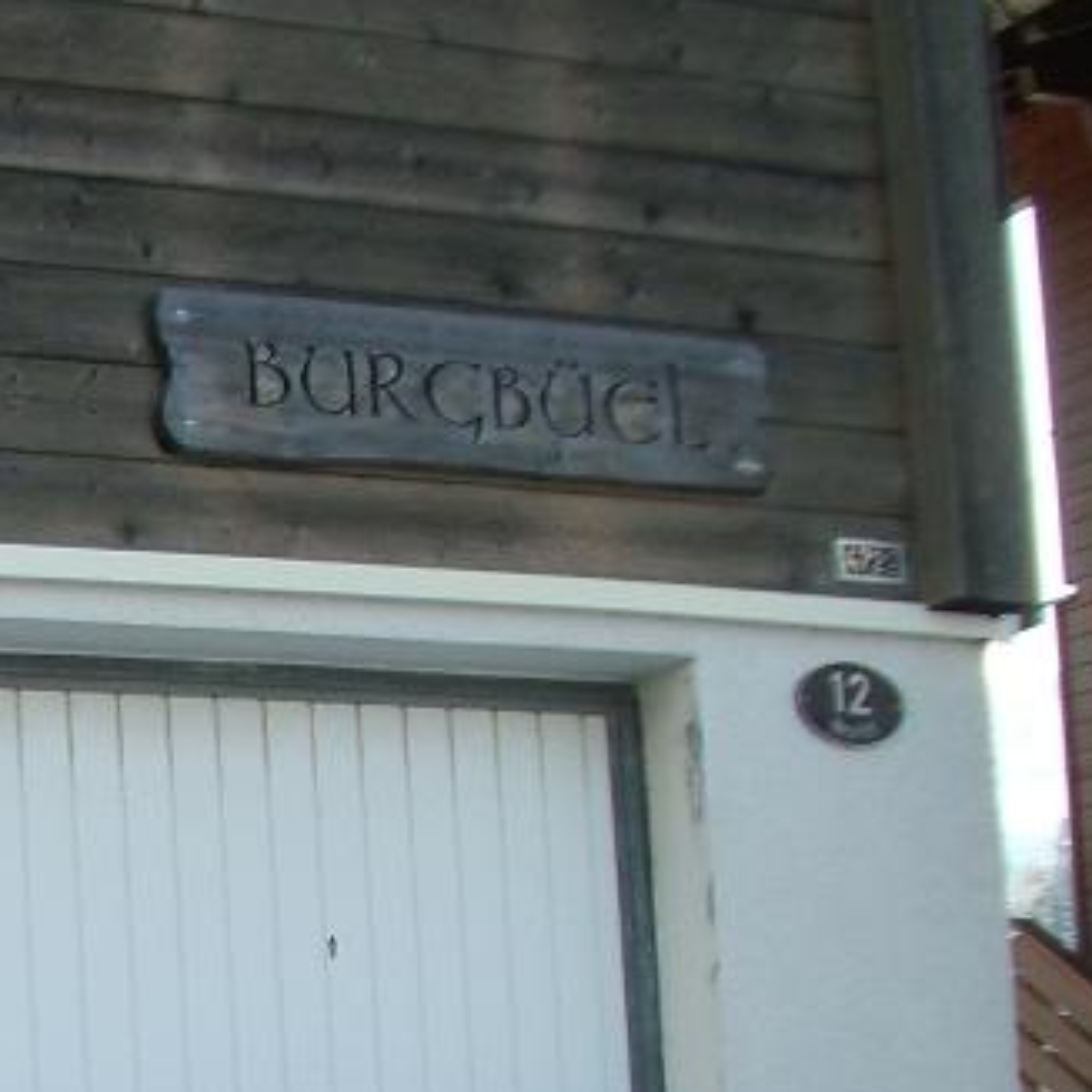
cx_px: -544
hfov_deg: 16.4
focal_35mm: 97
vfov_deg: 17.2
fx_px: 3462
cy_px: 1246
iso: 80
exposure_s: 1/250
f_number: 2.6
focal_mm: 5.8
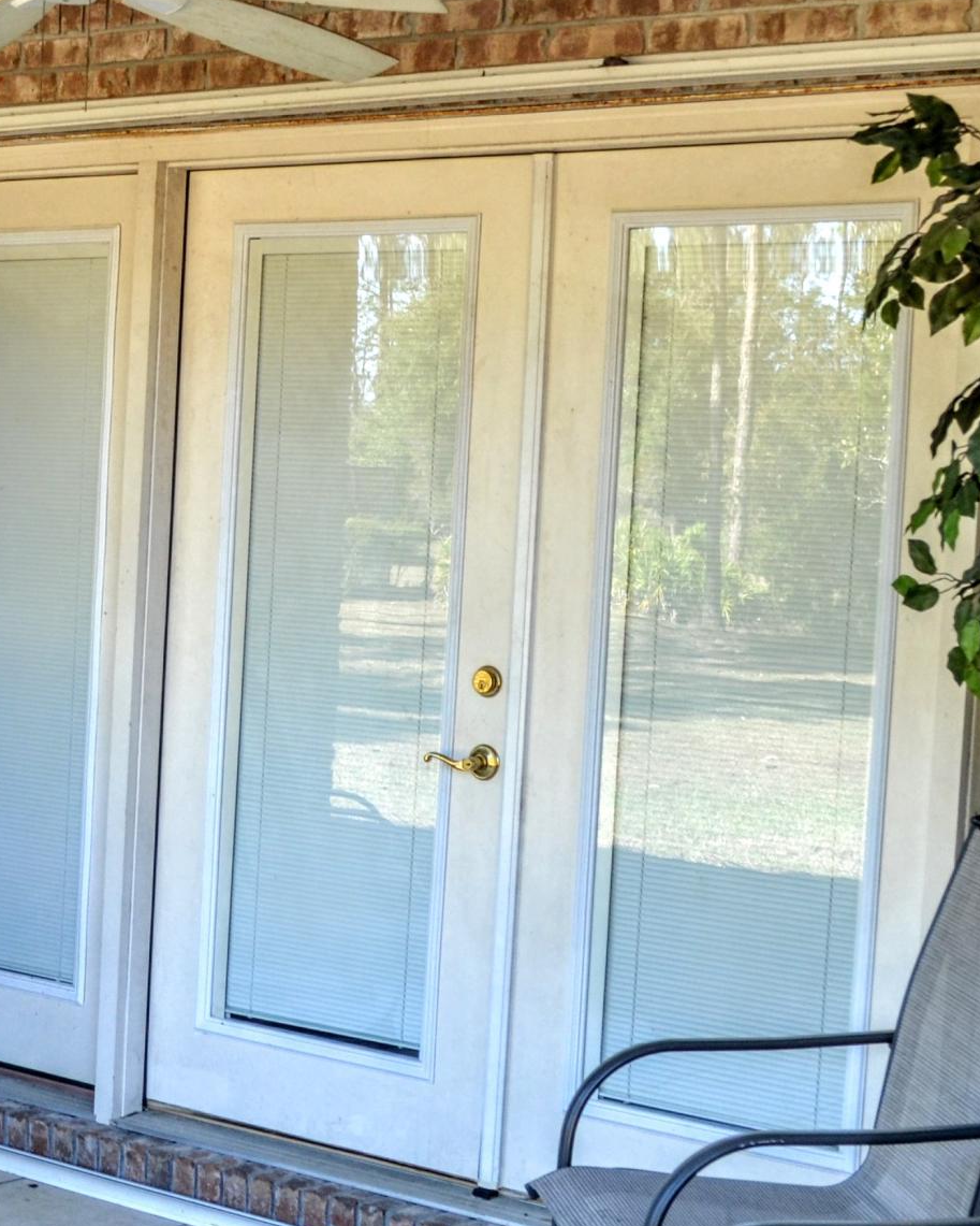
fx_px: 2683
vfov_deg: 25.7
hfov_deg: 20.1
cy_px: 622
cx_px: 17
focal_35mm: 74
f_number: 5.6
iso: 400
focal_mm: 20
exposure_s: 1/125
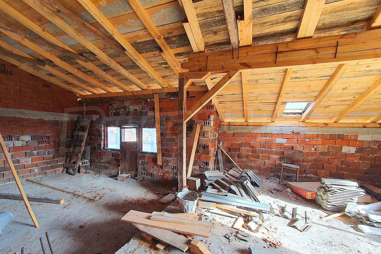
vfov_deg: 80.9
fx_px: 148
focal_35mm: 14
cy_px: 142
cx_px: 191
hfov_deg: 104.3
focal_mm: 1.8
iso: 50
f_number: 2.2
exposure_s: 1/50
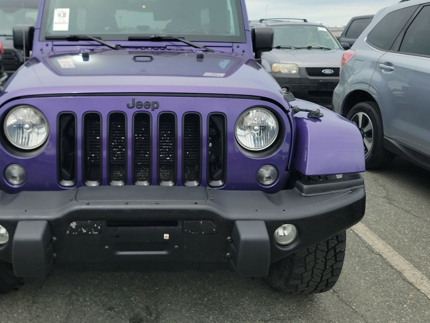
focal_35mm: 32
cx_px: 152
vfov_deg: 44.0
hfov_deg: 55.9
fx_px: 398
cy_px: 130
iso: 50
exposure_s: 1/669
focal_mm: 6.7
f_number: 1.8
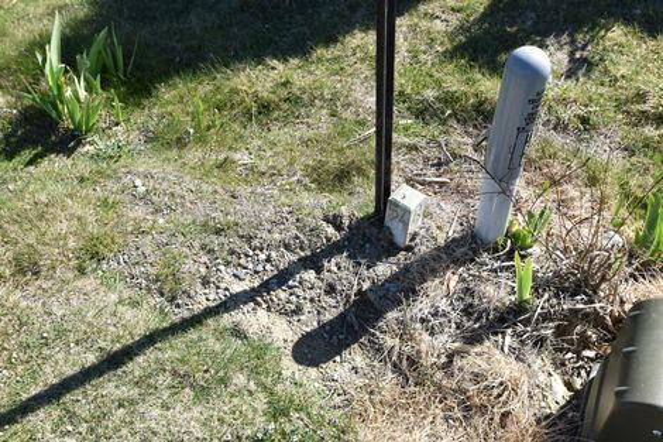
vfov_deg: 36.8
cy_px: 221
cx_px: 332
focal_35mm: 36
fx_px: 663
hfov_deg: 53.1
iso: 200
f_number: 9
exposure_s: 1/320
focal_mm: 24
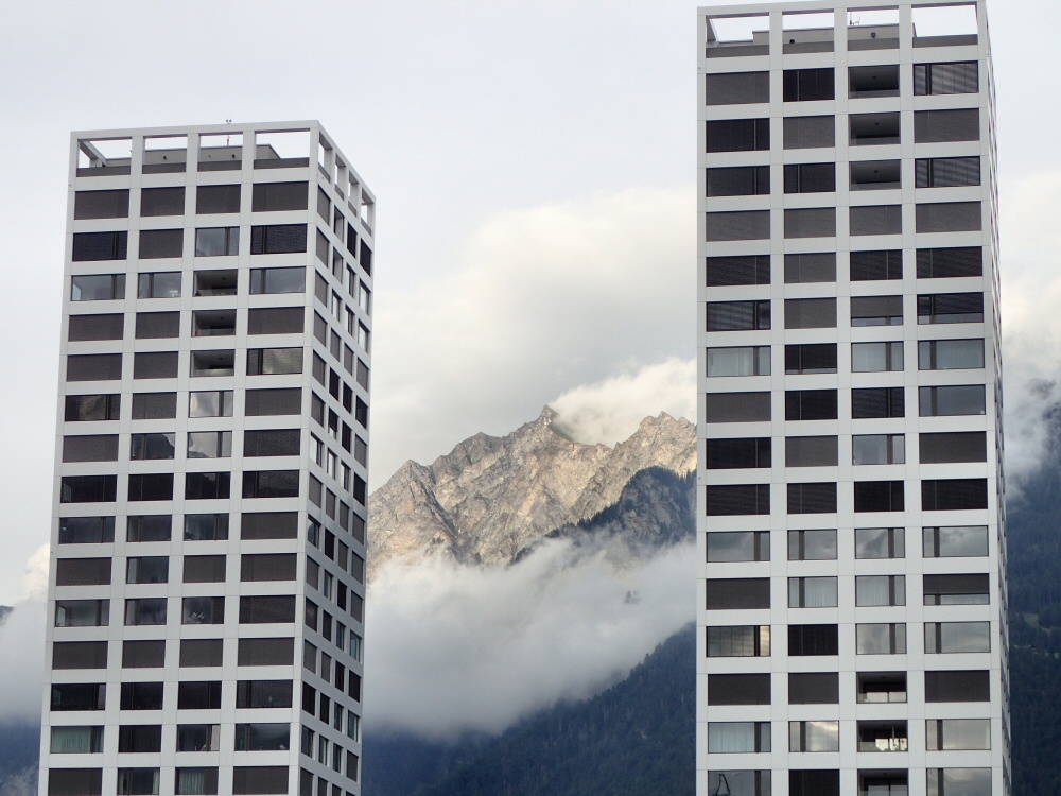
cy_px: 398
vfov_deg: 14.8
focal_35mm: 100
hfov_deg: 19.6
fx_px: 3065
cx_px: 530
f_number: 4.9
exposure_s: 1/320
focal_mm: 18
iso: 100
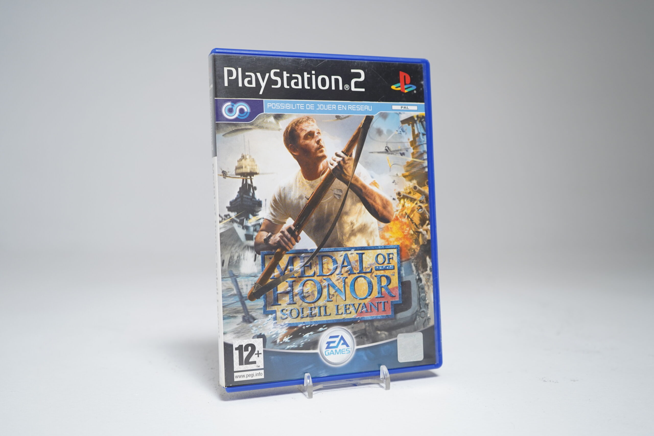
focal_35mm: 36
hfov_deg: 53.1
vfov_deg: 36.9
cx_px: 327
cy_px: 218
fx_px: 654
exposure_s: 1/30
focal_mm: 36
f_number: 5
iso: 640
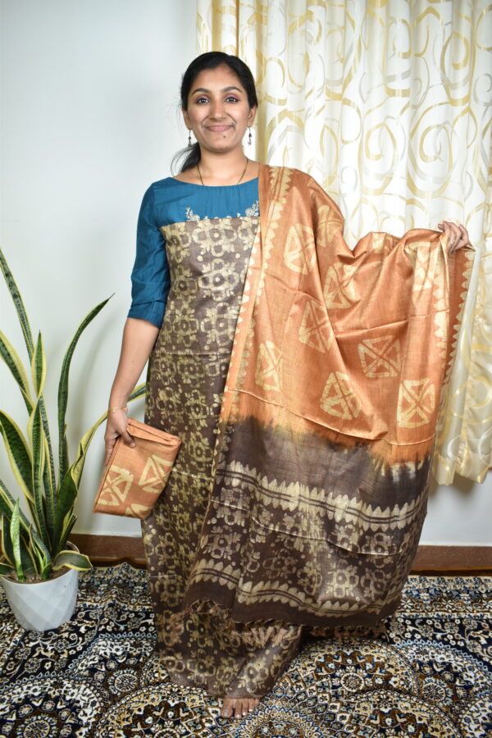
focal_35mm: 30
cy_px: 369
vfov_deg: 61.9
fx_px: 615
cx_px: 246
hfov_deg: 43.6
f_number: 4.5
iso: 200
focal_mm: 20
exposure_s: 1/30
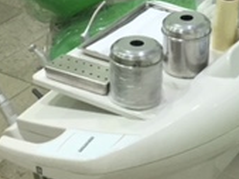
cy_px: -69
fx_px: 760
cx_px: 190
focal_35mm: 110
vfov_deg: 12.9
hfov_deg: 17.7
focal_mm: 4.15
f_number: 2.2
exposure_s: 1/30
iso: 125
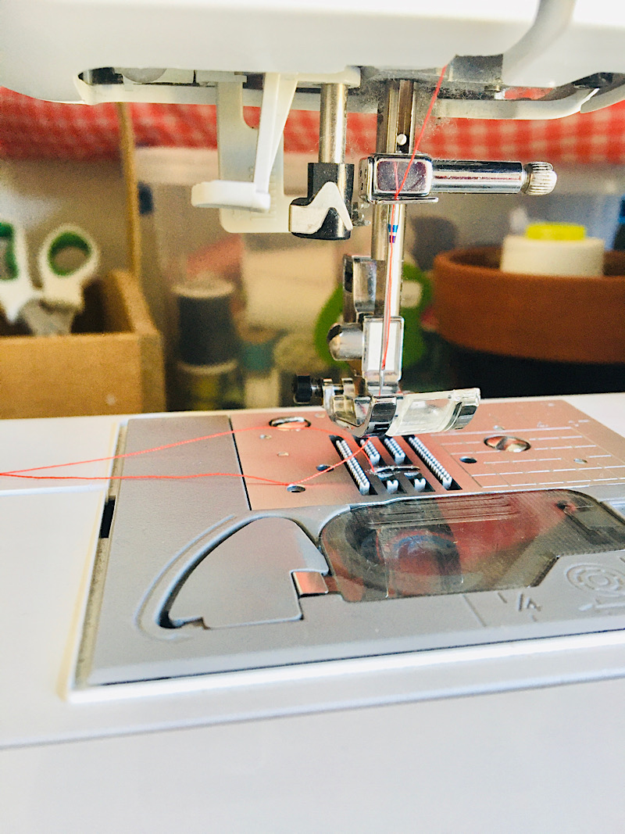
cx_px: 312
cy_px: 417
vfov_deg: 61.7
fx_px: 698
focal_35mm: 29
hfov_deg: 48.2
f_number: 2.2
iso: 100
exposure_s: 1/30
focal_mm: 4.15
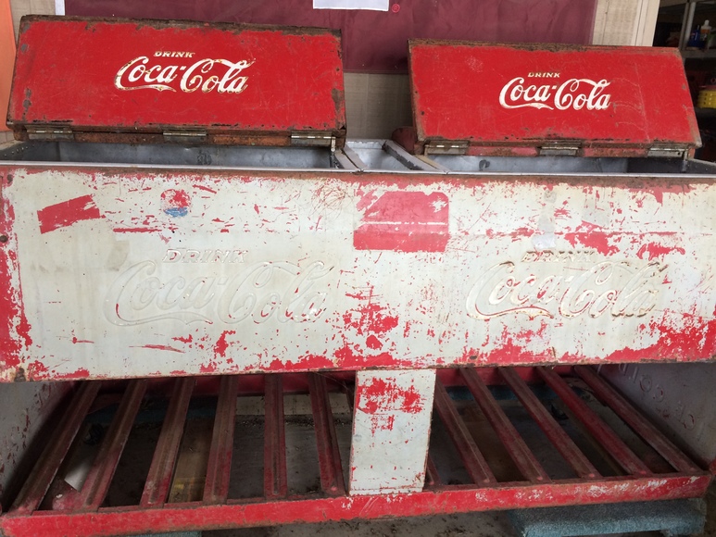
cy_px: 268
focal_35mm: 29
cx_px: 358
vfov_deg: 48.2
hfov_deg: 61.7
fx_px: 600
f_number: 2.2
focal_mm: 4.15
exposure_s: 1/40
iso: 40
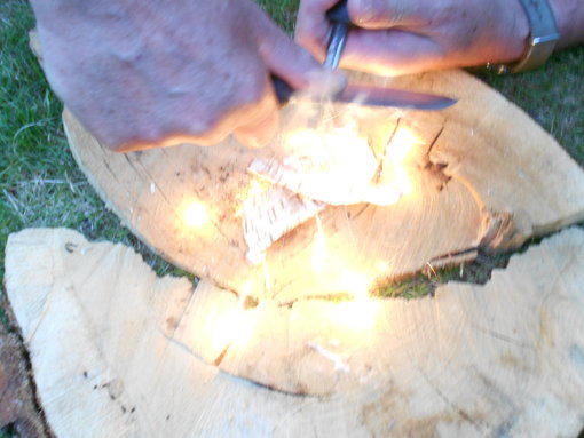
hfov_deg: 43.8
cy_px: 219
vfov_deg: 33.6
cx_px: 292
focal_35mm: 43
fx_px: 726
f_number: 4.2
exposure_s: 1/25
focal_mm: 7.7
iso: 400
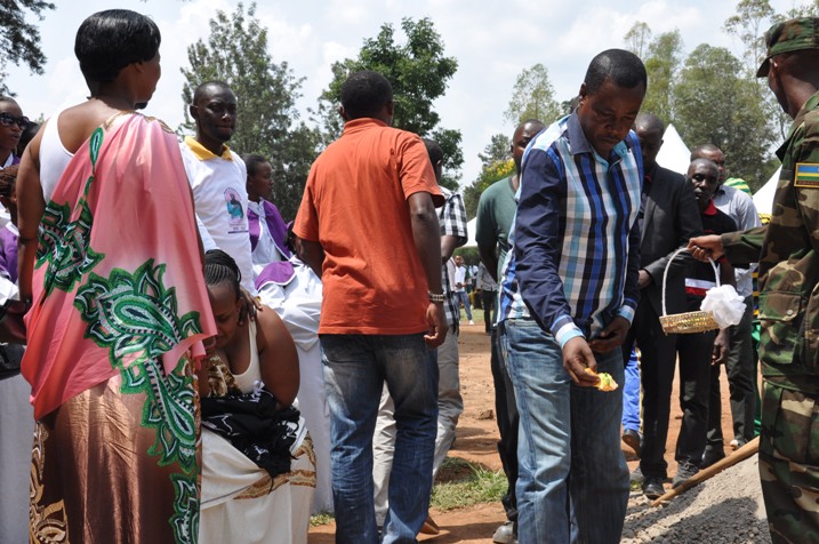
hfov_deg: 41.2
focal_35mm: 48
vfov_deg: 28.0
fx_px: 1091
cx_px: 410
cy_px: 272
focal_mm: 32
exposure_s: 1/400
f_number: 10
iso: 500
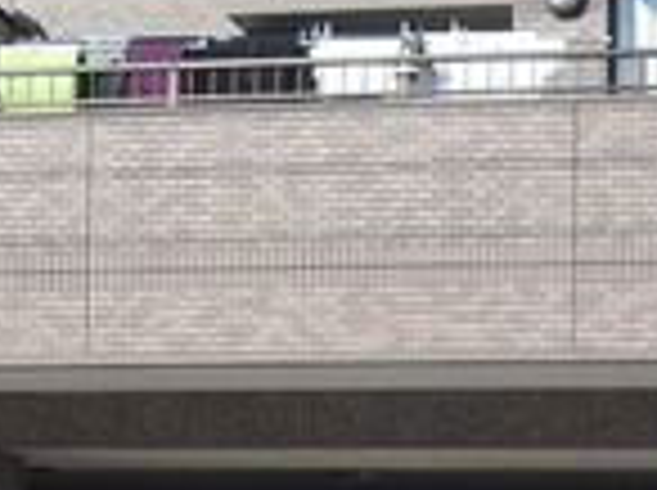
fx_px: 2804
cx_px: 342
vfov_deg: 9.8
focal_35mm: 148
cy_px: 656
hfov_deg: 13.4
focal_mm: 6.3
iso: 64
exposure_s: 1/100
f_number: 7.8
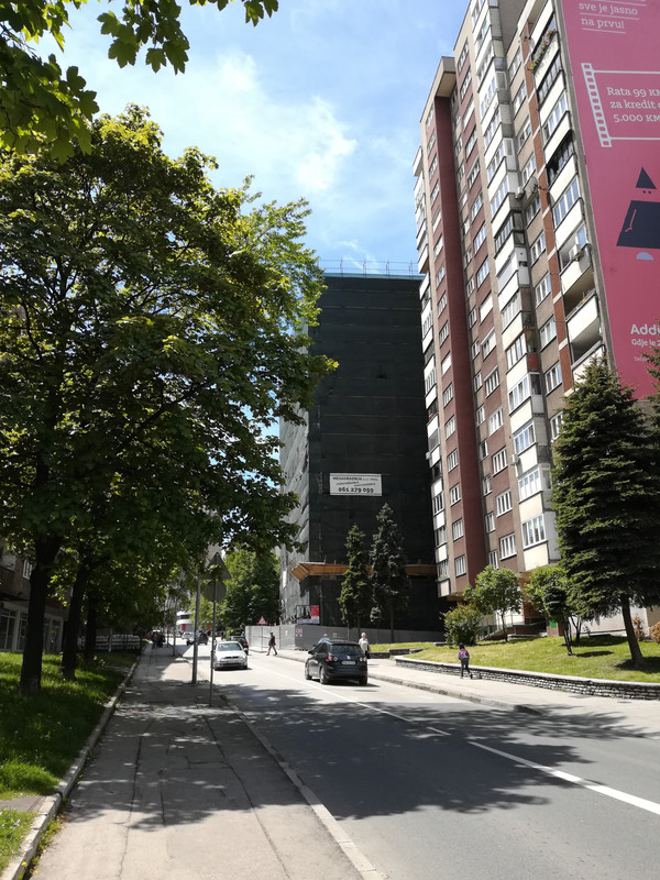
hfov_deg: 53.1
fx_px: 661
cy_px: 440
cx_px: 330
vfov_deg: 67.3
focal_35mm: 26
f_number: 2.2
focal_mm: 3.83
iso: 50
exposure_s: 1/576
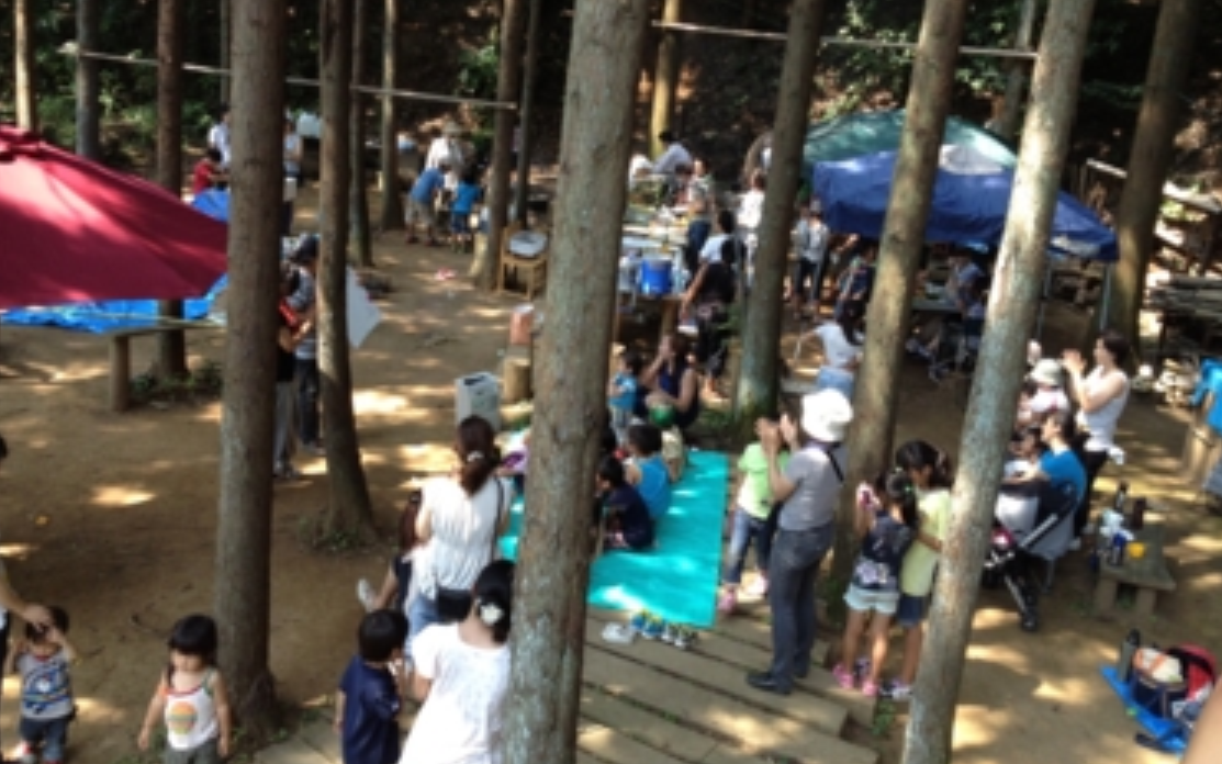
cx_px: 570
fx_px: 1332
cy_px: 306
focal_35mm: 40
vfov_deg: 31.9
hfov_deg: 49.2
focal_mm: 4.28
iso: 80
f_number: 2.4
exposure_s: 1/120
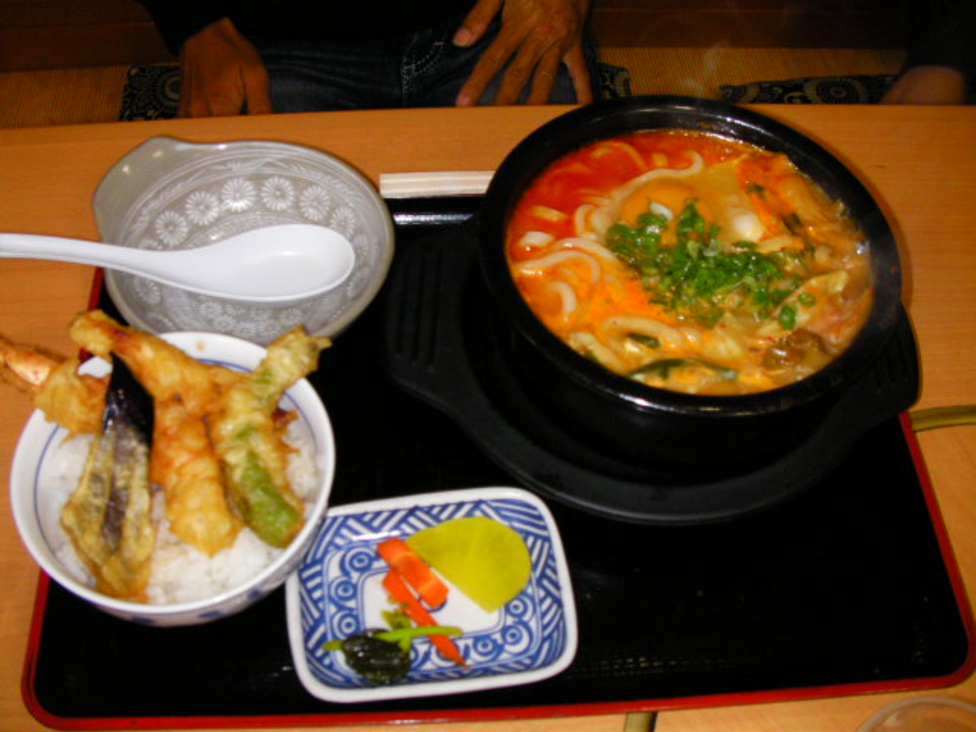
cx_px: 488
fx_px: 1071
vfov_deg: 37.7
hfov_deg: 49.0
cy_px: 366
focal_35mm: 38
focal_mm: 6.3
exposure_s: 1/30
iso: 200
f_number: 3.5
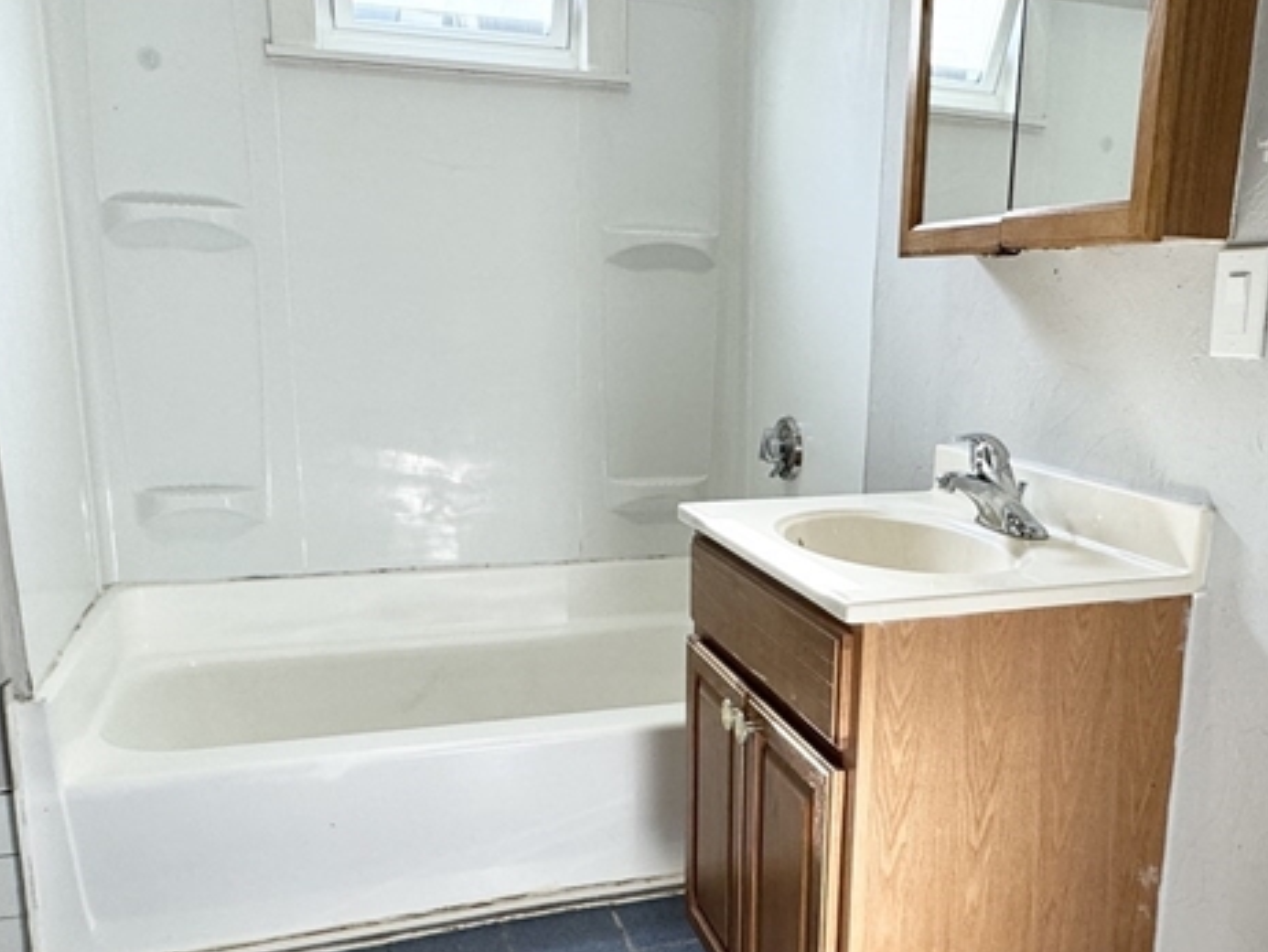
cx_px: 755
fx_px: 1136
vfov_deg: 45.3
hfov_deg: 57.9
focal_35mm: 31
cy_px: 551
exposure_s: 1/99
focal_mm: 2.22
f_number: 2.2
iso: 160
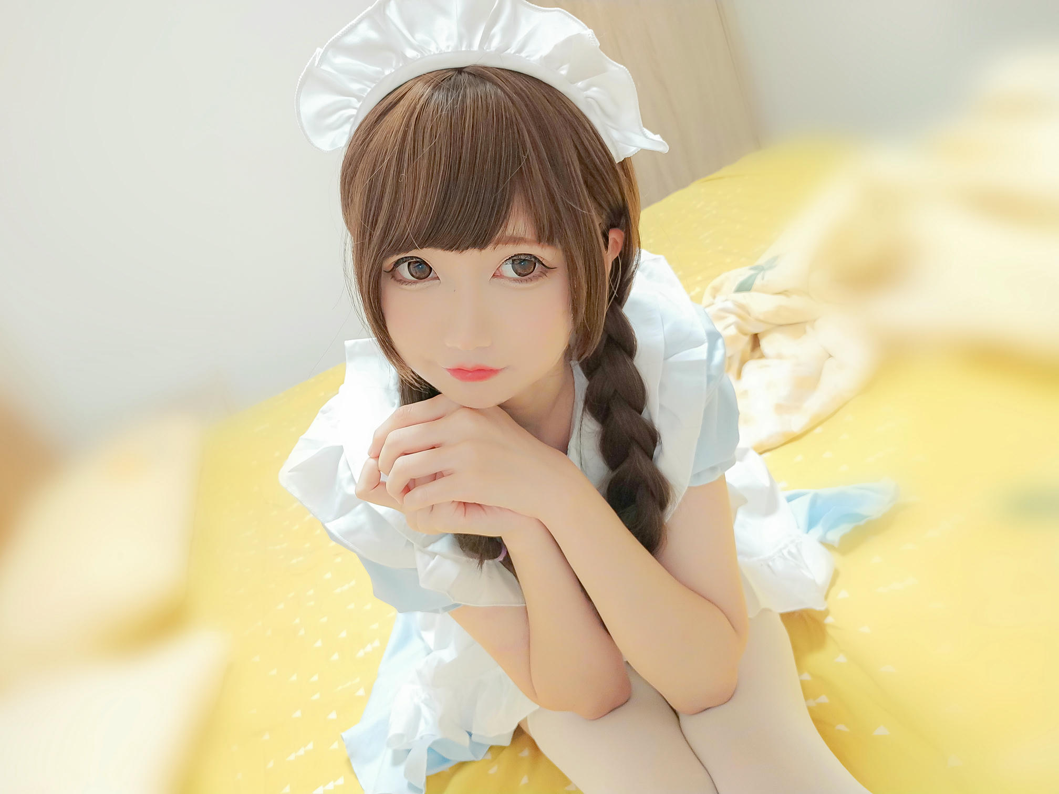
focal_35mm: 25
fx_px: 765
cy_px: 397
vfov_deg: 54.9
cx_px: 530
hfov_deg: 69.4
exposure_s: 1/25
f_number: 1.8
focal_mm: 4.36
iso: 125
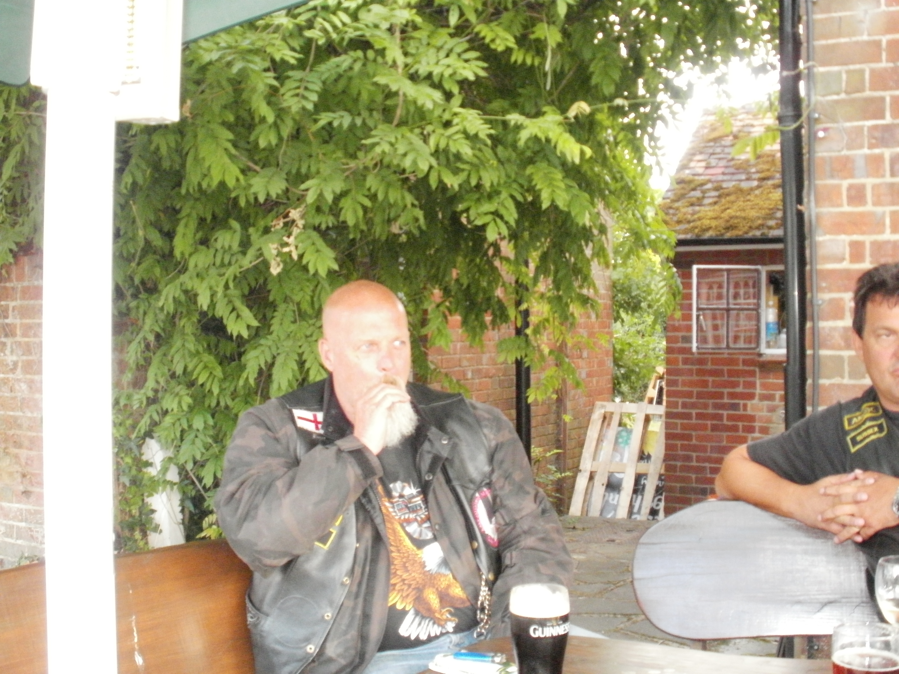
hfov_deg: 42.9
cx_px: 450
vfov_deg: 32.9
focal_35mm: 44
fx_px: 1143
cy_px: 337
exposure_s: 1/30
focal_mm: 7.7
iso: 640
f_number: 4
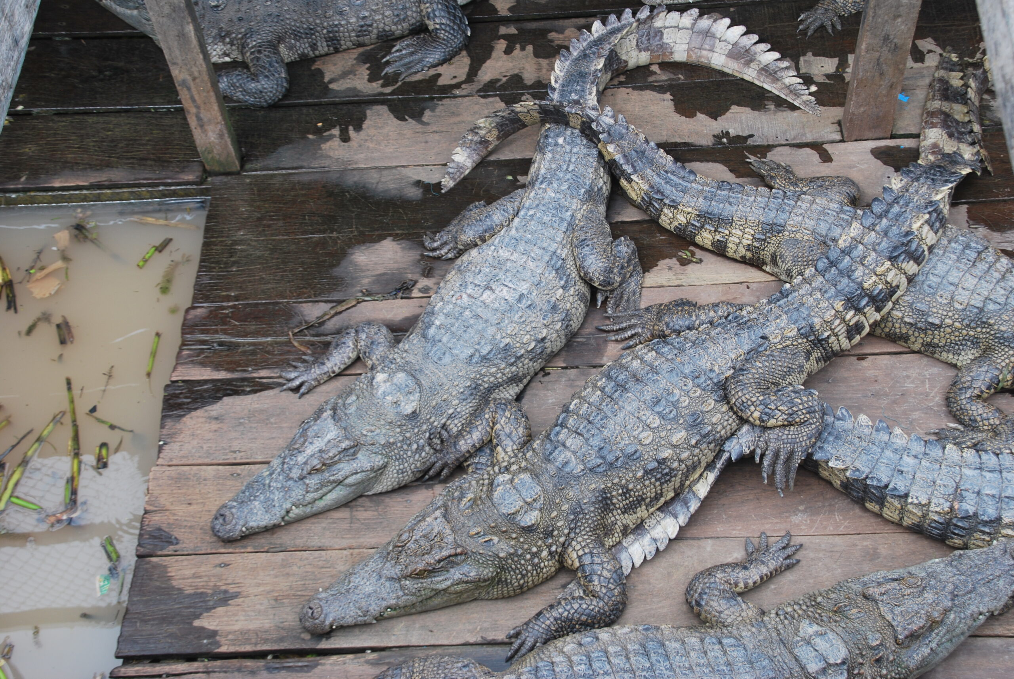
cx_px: 507
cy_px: 340
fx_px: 1354
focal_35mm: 48
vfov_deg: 28.2
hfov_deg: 41.1
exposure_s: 1/125
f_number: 5.6
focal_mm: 32
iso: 125
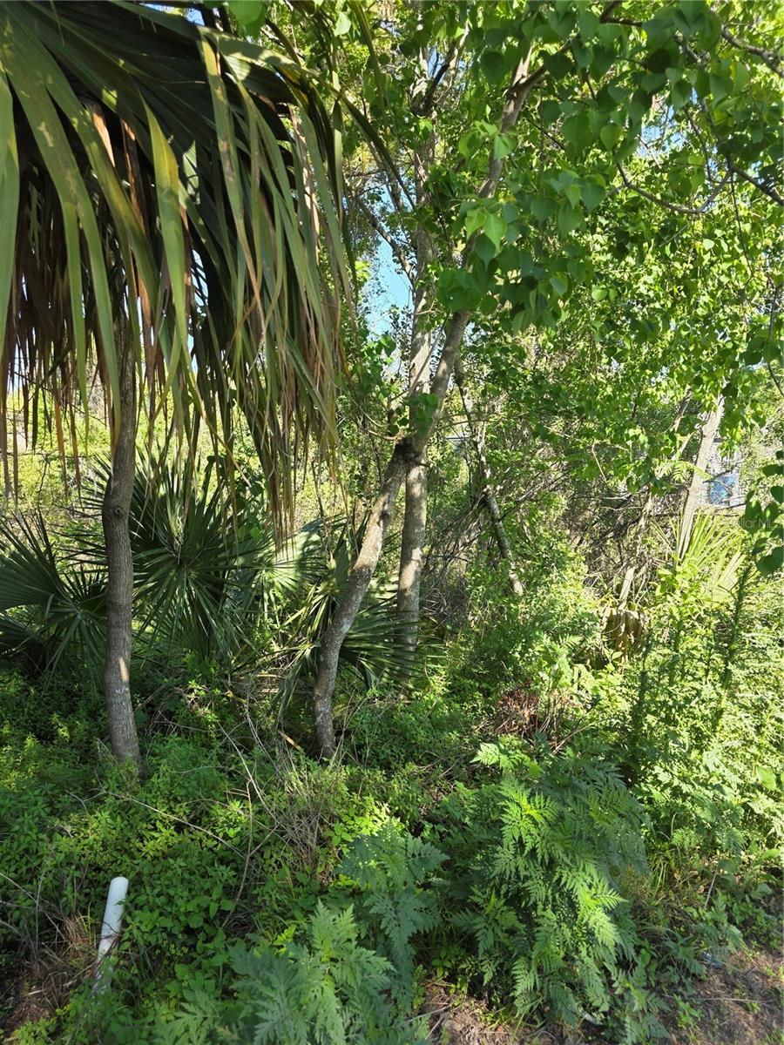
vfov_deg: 73.9
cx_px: 392
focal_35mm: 23
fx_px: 695
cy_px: 522
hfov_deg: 58.9
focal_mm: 6.3
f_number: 1.7
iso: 32
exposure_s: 1/359
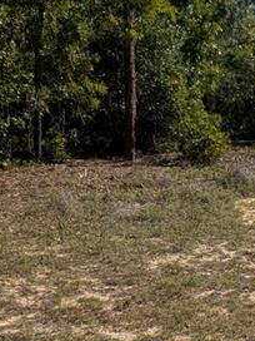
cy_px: 142
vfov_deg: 36.1
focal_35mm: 53
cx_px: 298
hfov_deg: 25.1
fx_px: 521
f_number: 1.7
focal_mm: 2.02
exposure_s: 1/6494
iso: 59
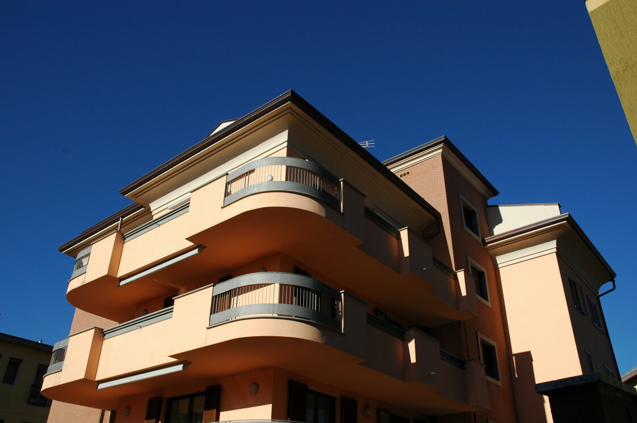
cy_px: 212
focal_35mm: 33
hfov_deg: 57.3
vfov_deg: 39.9
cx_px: 318
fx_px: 583
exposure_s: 1/640
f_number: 8
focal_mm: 22
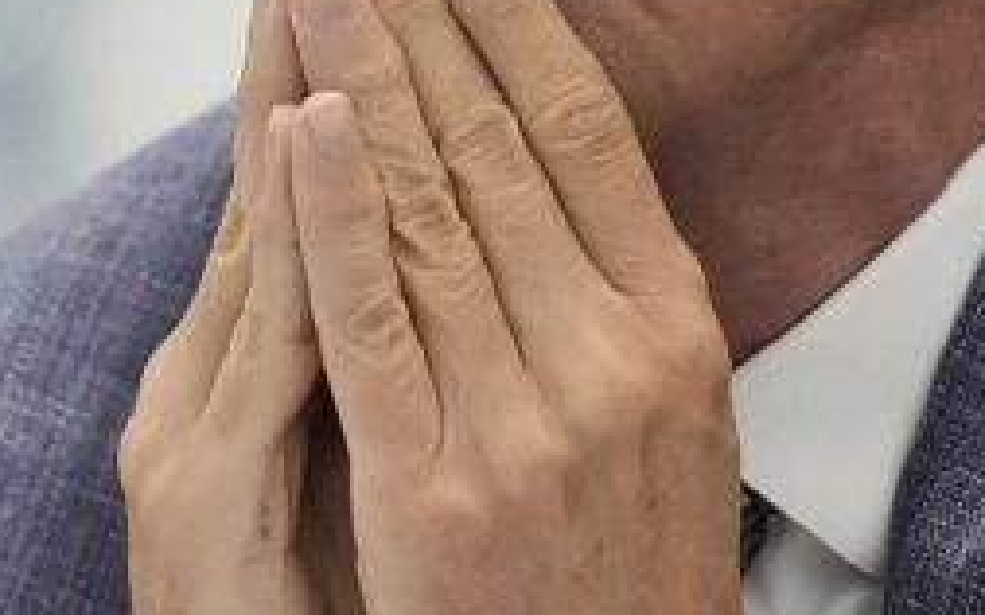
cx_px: 1651
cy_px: 27
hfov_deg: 0.8
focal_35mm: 2587
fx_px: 69431
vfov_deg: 0.5
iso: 5000
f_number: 2.8
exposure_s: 1/1250
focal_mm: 400
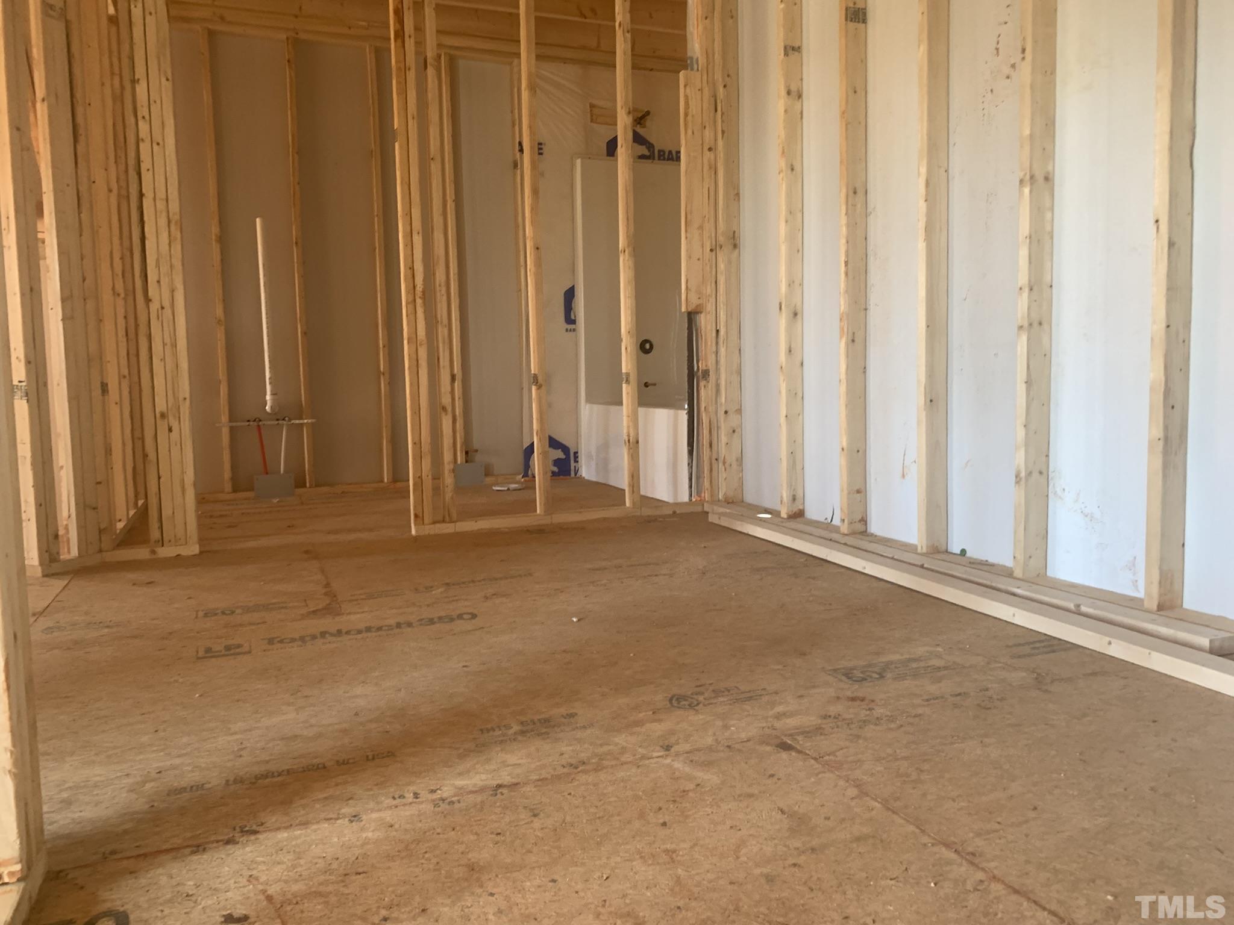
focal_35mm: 26
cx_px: 617
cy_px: 462
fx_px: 927
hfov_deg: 67.3
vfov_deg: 53.1
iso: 160
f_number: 1.8
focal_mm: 4.25
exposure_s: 1/60
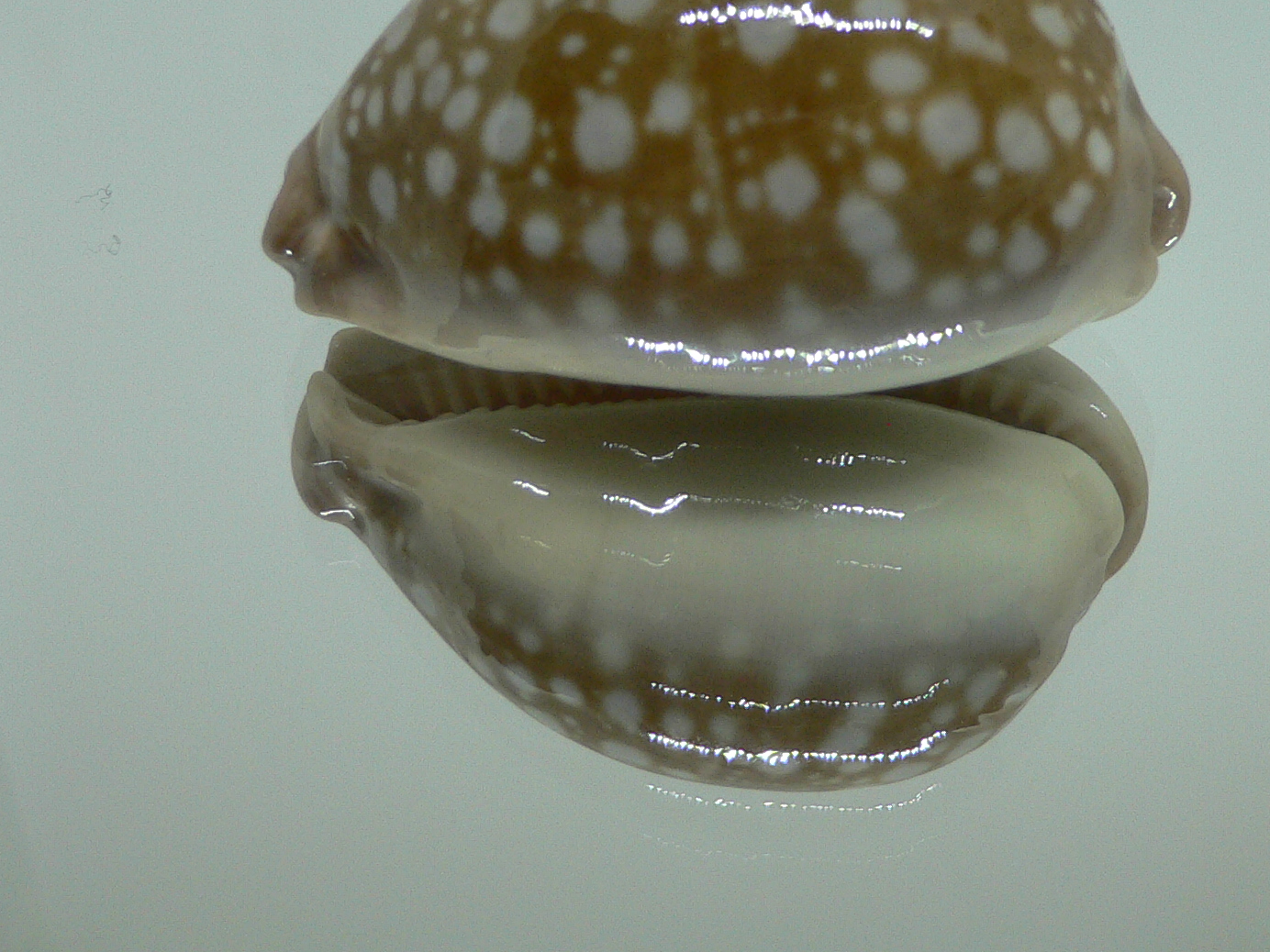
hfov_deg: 37.3
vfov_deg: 28.3
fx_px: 1871
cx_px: 785
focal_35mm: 51
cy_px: 288
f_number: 2.8
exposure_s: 1/60
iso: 150
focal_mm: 4.6
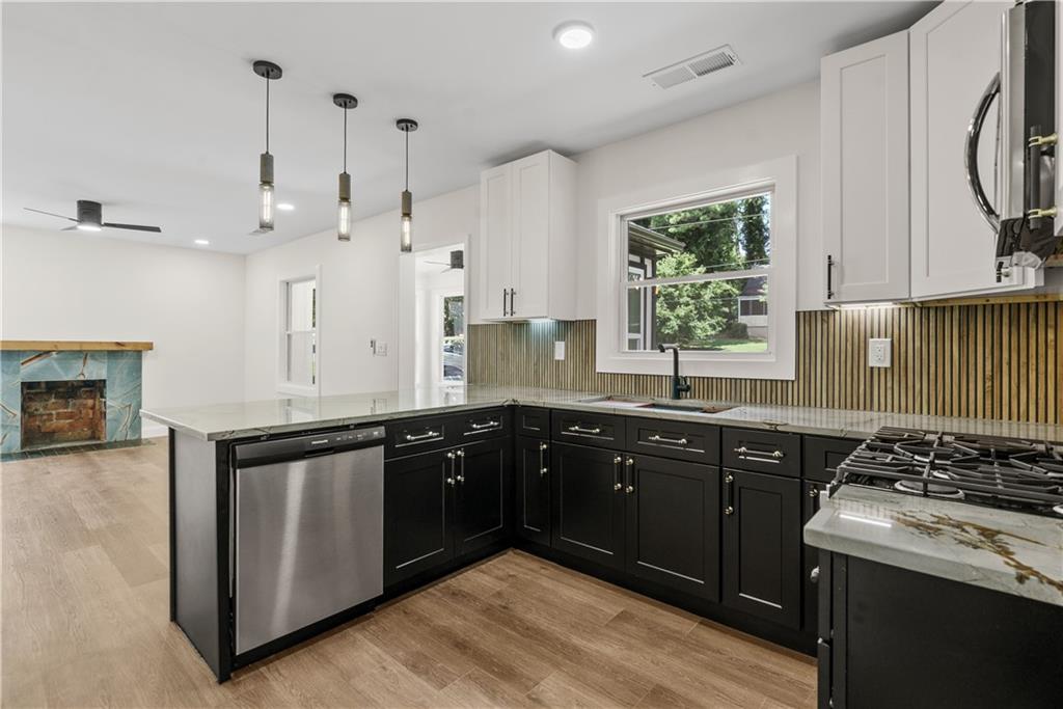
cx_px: 532
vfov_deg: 73.8
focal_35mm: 16
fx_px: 472
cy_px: 354
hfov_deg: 96.7
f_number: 8
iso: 250
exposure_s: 1/4
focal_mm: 16
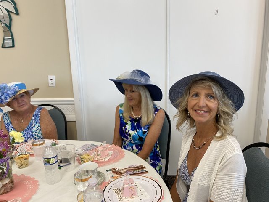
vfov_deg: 53.1
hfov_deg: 67.3
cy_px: 101
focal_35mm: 26
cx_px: 134
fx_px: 202
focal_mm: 4.25
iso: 80
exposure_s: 1/60
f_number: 1.8
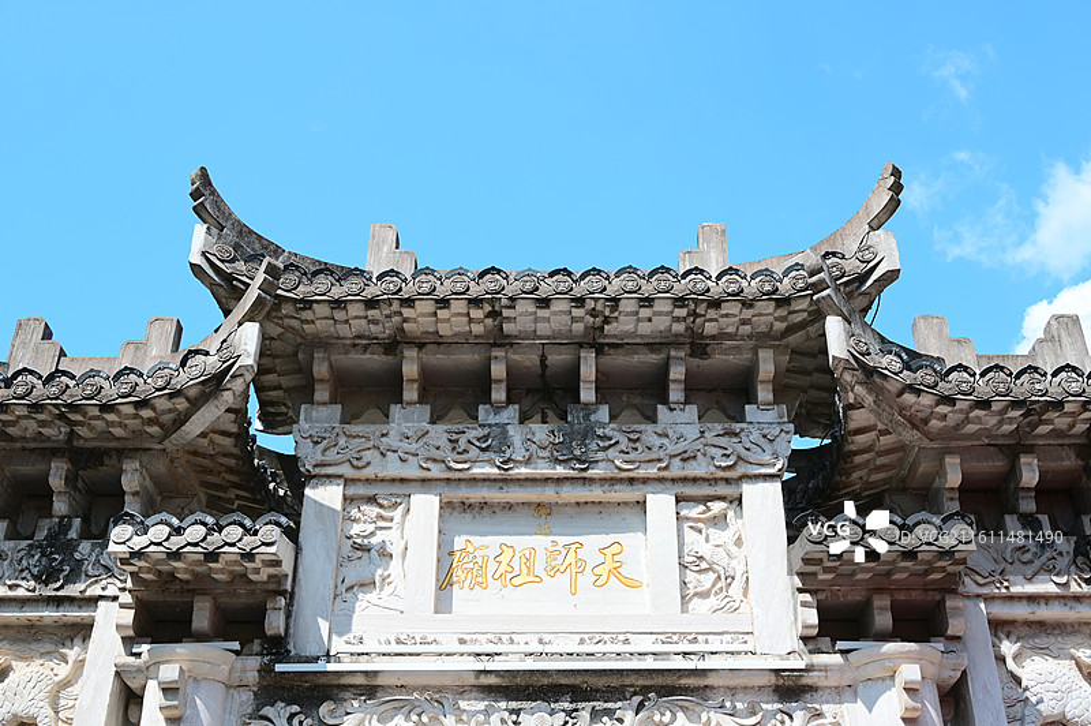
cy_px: 363
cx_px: 546
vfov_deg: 32.6
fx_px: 1241
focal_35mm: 41
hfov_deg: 47.4
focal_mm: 41
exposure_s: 1/200
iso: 100
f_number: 7.1
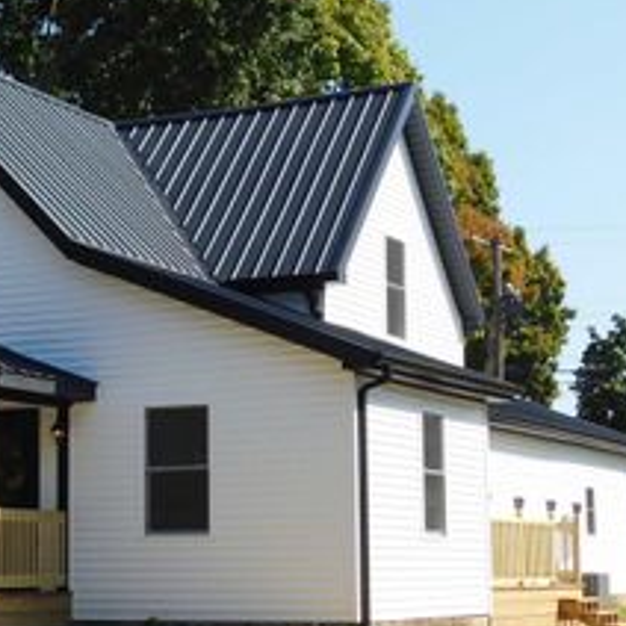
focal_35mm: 94
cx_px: 127
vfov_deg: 18.5
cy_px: 320
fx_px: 1923
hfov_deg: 18.3
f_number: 3.7
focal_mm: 8
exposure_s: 1/800
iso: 125
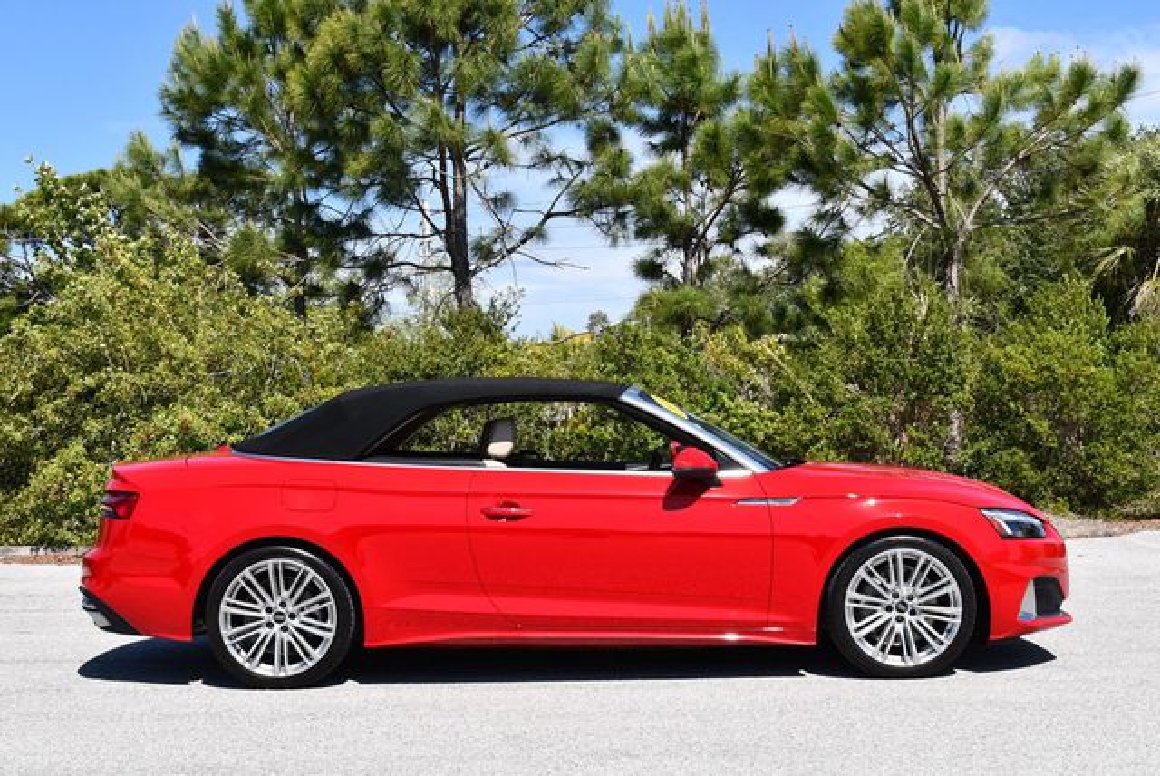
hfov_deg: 38.2
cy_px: 388
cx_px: 580
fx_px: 1677
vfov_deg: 26.0
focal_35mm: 52
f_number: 8
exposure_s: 1/250
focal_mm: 26
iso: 110
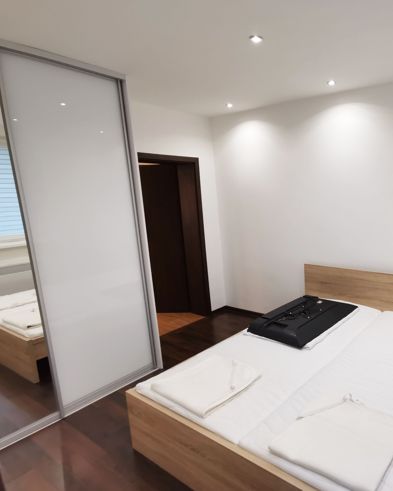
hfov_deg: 56.4
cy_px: 254
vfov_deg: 72.6
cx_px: 315
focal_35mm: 23
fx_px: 334
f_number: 2.2
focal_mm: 2.23
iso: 160
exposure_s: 1/50
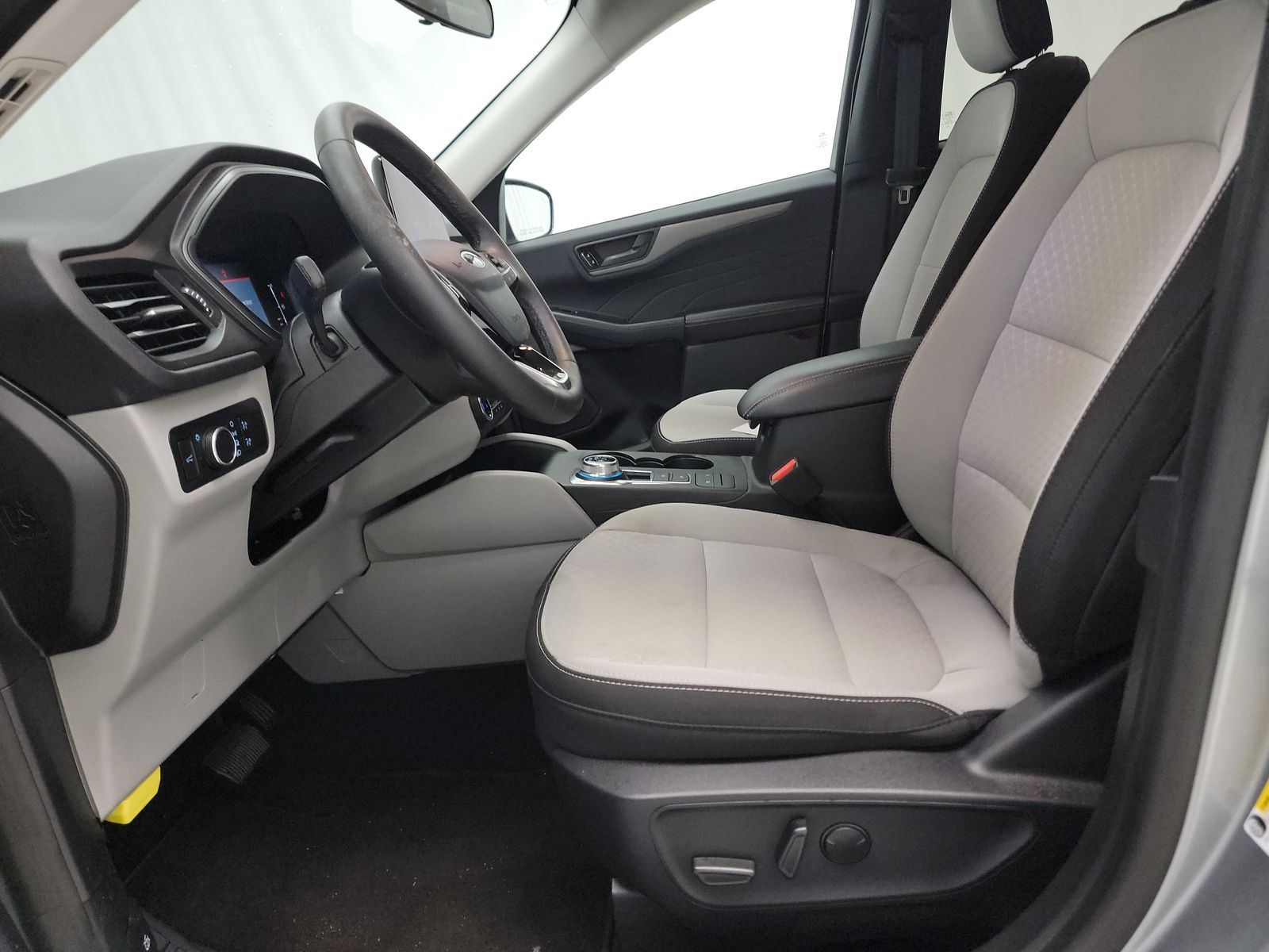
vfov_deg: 56.8
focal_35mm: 24
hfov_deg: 71.6
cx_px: 634
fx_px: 880
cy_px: 476
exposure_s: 1/59
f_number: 1.8
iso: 1190
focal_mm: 6.7
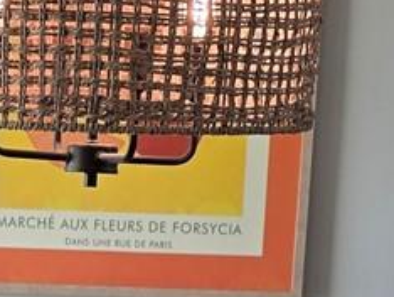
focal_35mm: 157
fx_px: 1789
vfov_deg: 8.8
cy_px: 653
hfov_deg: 12.5
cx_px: 79
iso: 32
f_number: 1.7
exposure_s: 1/120
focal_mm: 6.3
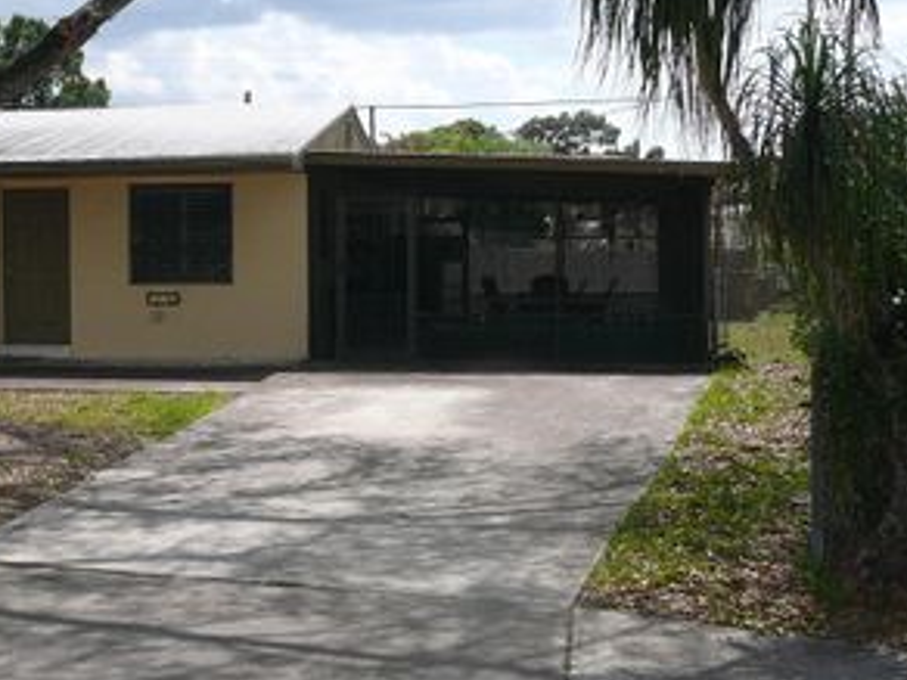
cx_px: 193
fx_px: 1572
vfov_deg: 24.4
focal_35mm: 60
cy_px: 300
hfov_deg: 31.4
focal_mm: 5.2
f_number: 5
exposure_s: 1/400
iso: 80
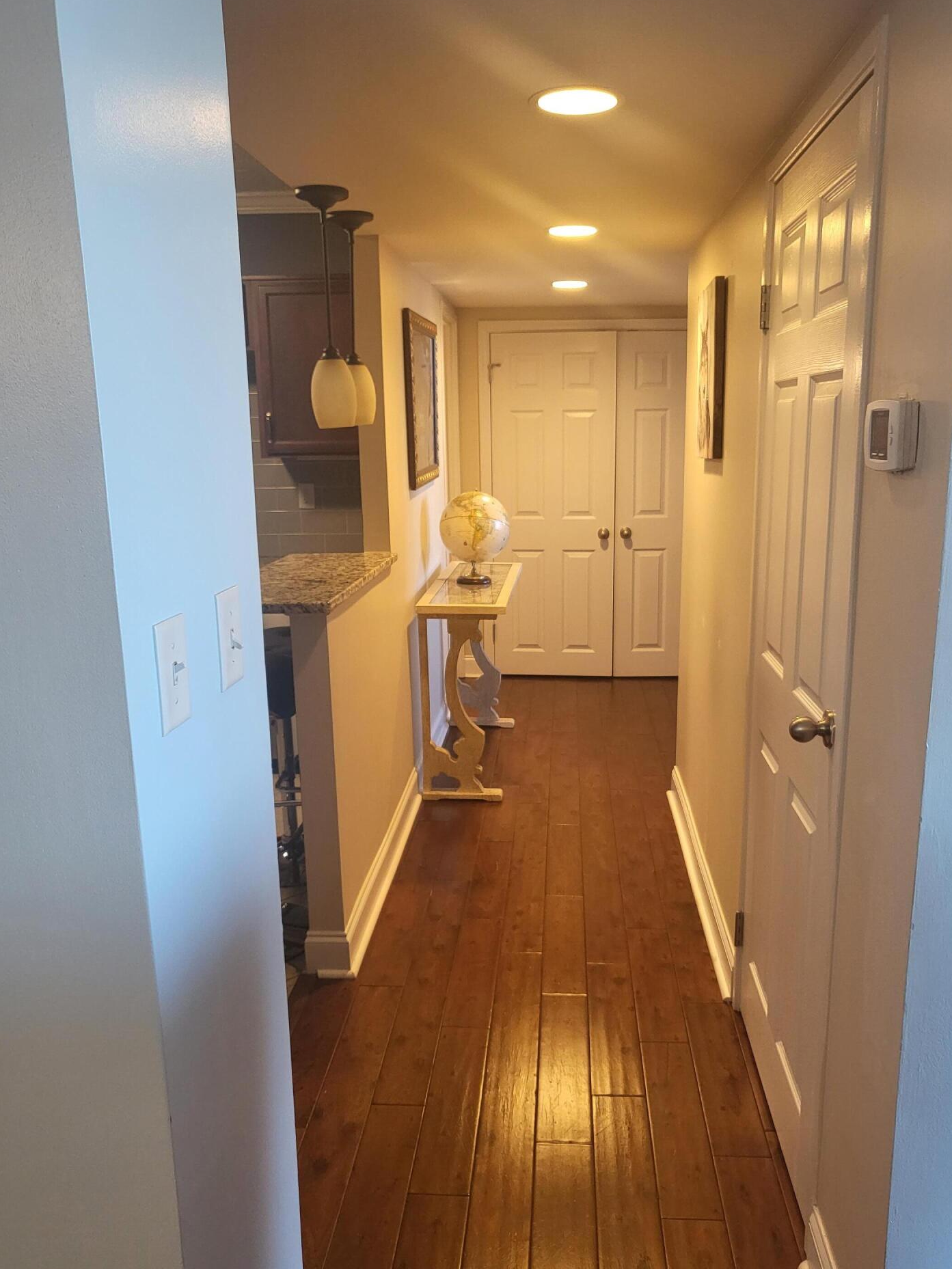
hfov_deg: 49.7
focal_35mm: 28
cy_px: 673
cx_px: 511
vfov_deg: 63.4
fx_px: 1027
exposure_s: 1/120
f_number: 1.8
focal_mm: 4.25
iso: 250
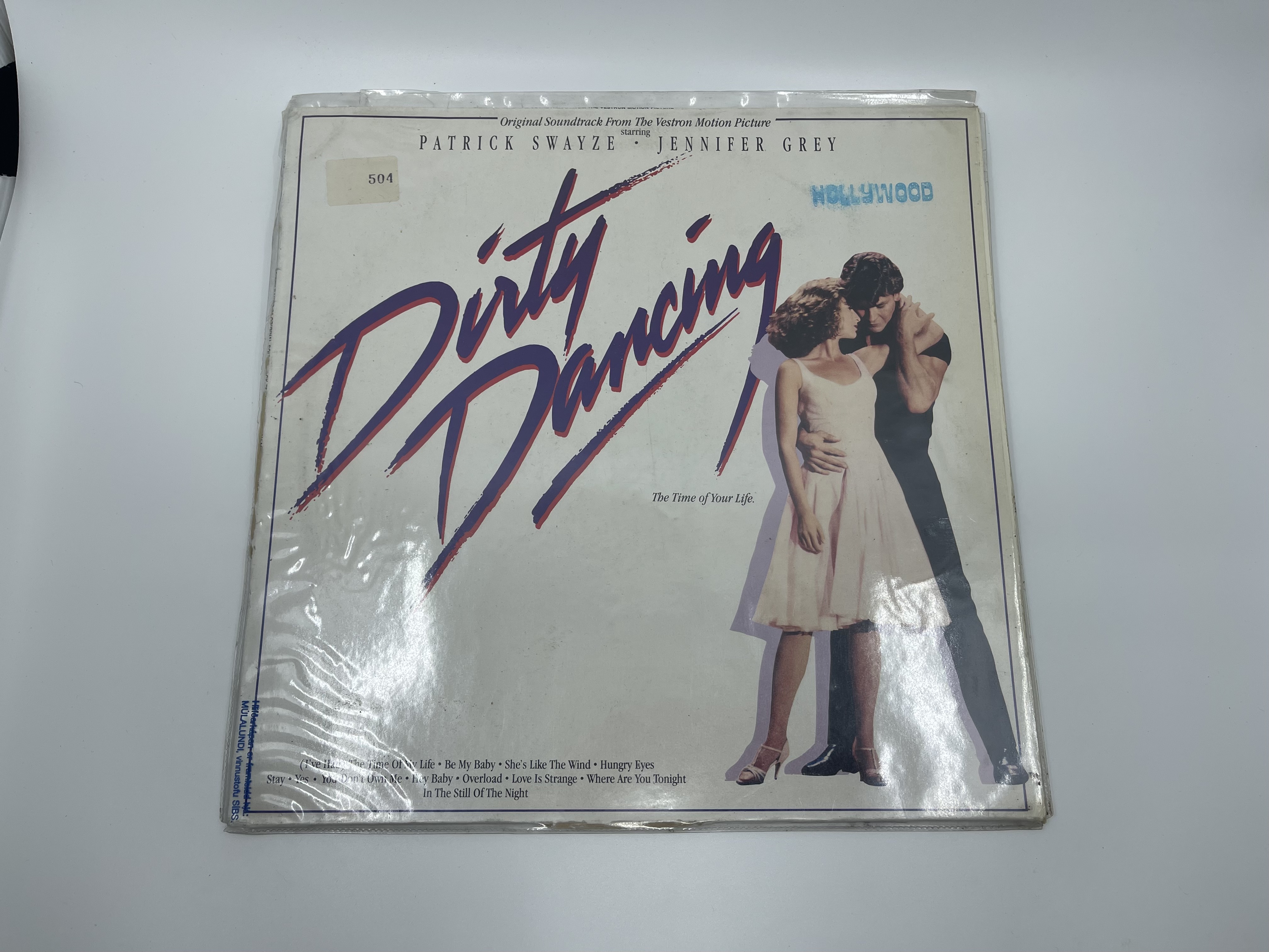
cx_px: 634
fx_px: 916
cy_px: 476
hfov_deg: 69.4
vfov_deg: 54.9
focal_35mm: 25
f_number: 1.6
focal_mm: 5.1
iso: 32
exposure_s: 1/867
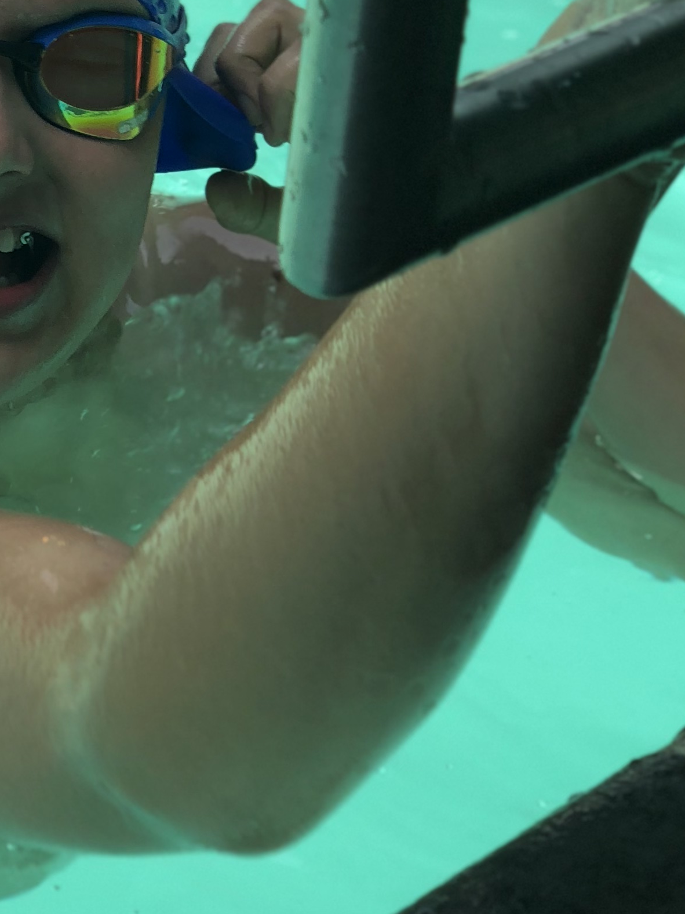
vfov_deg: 14.8
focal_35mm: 133
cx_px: -119
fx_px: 3509
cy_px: 288
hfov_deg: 11.0
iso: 20
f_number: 2.4
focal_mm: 6
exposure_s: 1/120
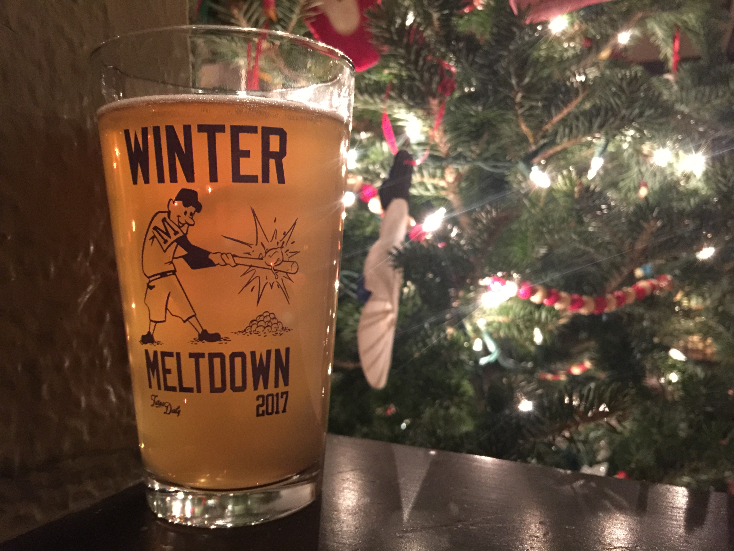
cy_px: 276
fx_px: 615
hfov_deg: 61.7
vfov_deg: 48.2
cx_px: 367
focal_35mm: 29
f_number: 2.2
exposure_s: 1/4
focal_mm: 4.15
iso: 250
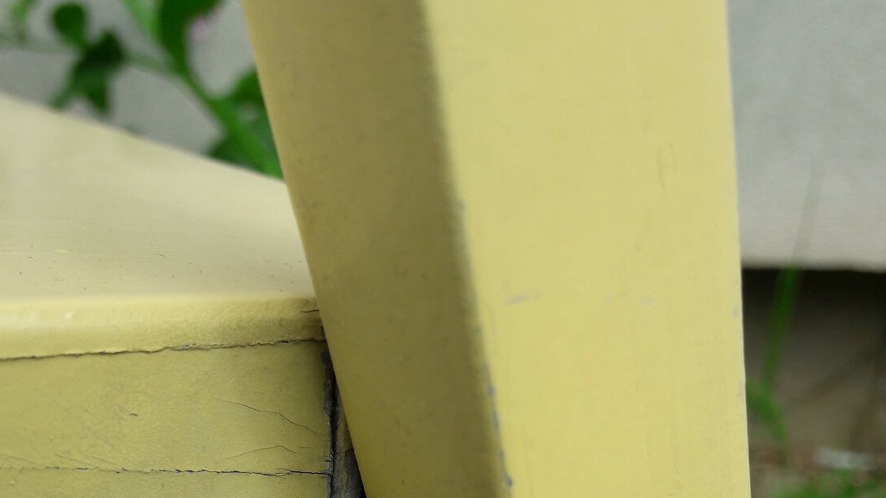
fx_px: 1080
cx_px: 393
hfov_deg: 44.5
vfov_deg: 24.9
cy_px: 486
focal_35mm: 46
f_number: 1.9
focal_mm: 3.7
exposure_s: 1/805
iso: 40
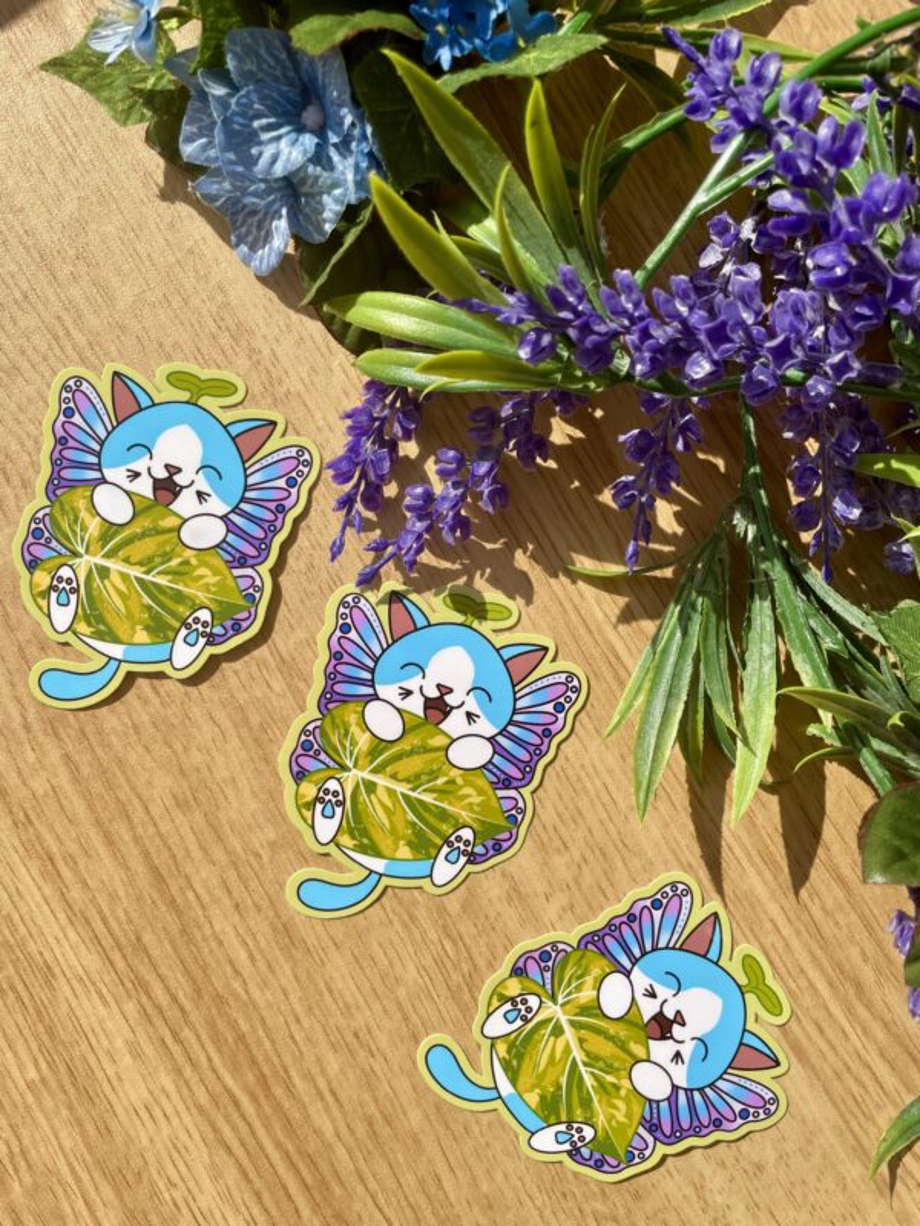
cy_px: 613
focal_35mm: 26
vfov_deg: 67.3
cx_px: 460
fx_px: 921
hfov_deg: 53.1
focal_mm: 4.2
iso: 32
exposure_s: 1/3509
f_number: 1.6
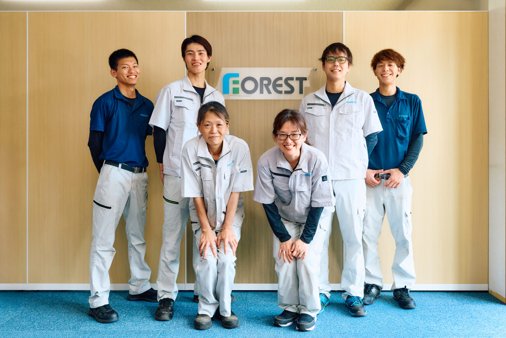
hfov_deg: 54.4
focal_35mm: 35
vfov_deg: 37.9
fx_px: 492
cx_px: 253
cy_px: 169
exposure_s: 1/160
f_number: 6.3
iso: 1250
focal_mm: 35
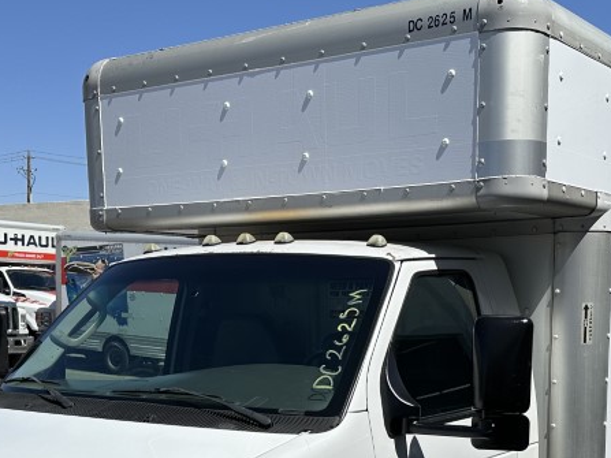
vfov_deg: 25.4
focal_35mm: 55
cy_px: 440
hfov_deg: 34.9
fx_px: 971
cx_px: 354
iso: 80
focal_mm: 6.86
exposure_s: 1/8197
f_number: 1.78
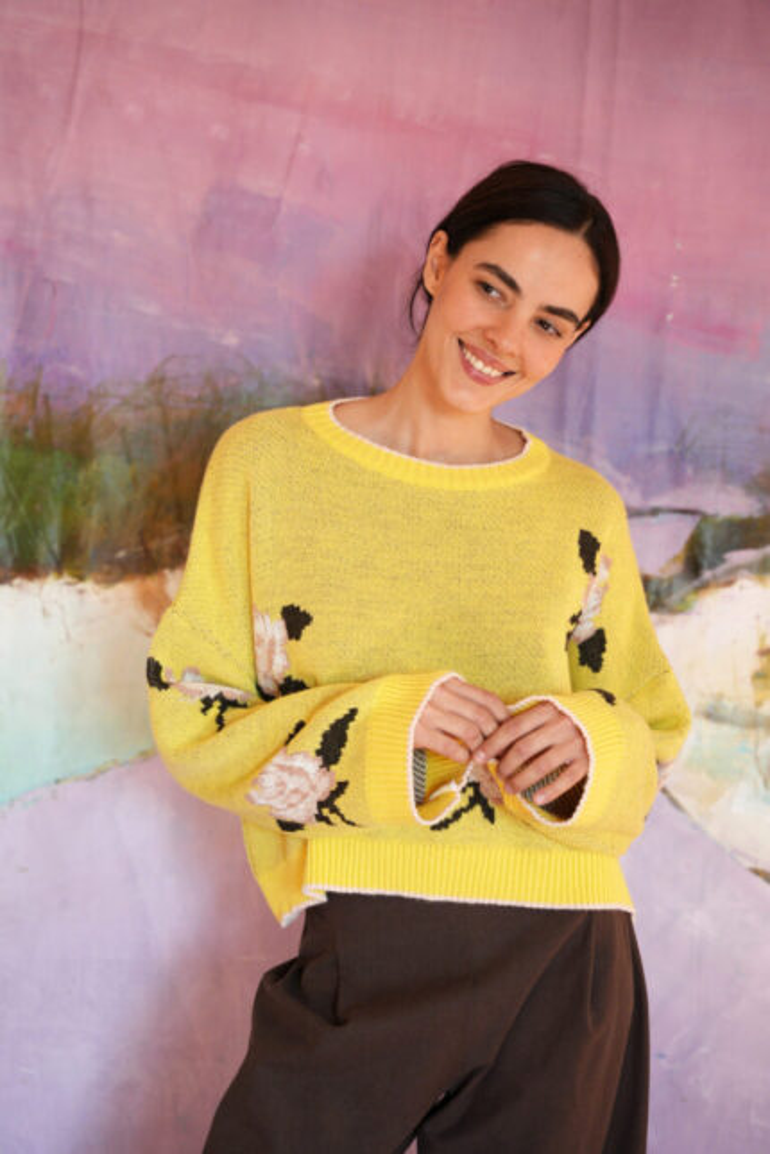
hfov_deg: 19.5
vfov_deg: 28.8
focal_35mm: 70
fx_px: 2246
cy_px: 577
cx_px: 385
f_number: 3.2
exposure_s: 1/250
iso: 2000
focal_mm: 70
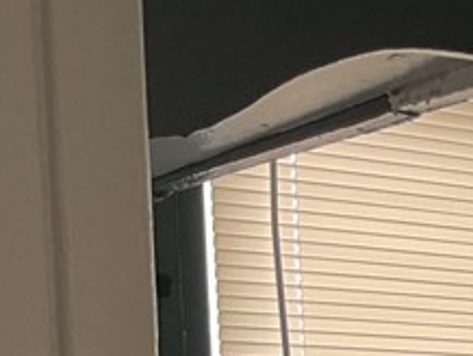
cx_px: 998
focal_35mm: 136
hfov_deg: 12.5
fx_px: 1860
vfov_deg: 10.1
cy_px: 721
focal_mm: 3
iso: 50
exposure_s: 1/60
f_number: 1.8
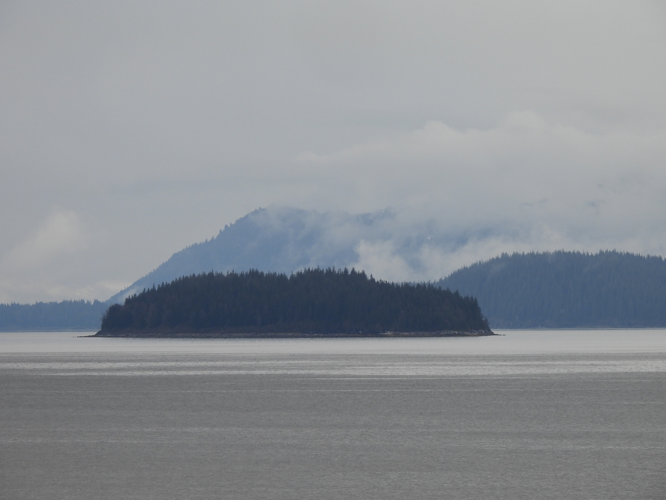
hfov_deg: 5.0
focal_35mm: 400
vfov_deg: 3.7
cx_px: 333
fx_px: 7696
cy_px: 250
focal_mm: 71.4
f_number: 5
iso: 100
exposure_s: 1/250
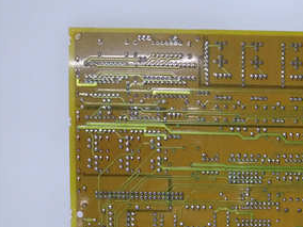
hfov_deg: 30.9
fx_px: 499
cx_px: 315
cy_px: 201
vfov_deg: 24.9
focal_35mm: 57
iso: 655
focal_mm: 3.79
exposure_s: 1/33
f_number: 2
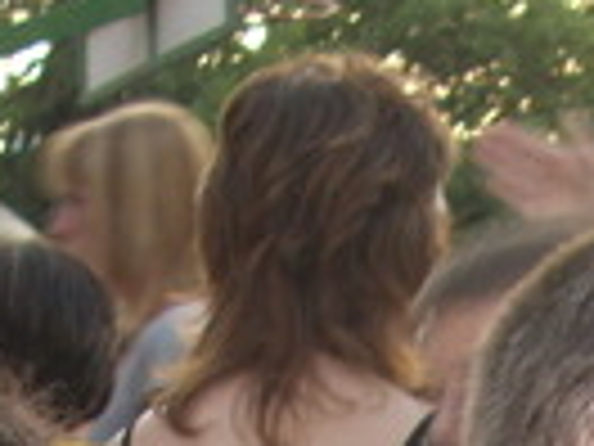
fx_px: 3072
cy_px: 1027
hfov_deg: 11.0
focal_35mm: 179
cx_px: 522
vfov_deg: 7.8
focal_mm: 6.2
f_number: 2.8
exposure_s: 1/30
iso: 64
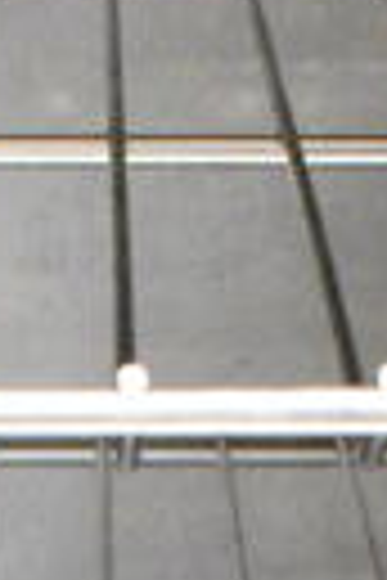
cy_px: 1050
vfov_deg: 10.2
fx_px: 3080
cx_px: -58
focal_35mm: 191
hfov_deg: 7.1
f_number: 3.5
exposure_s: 1/30
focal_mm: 18
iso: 12800
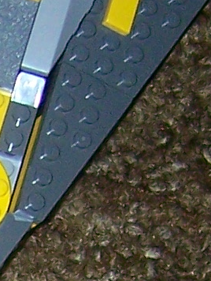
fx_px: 2449
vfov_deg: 6.2
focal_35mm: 302
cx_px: -400
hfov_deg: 4.7
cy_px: 713
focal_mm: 6.3
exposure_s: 1/60
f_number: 2.8
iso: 160
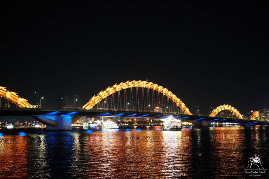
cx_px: 134
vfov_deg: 27.0
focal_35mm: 50
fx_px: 374
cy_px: 90
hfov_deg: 39.6
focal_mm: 33
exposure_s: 1/56
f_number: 1.4
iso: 3200
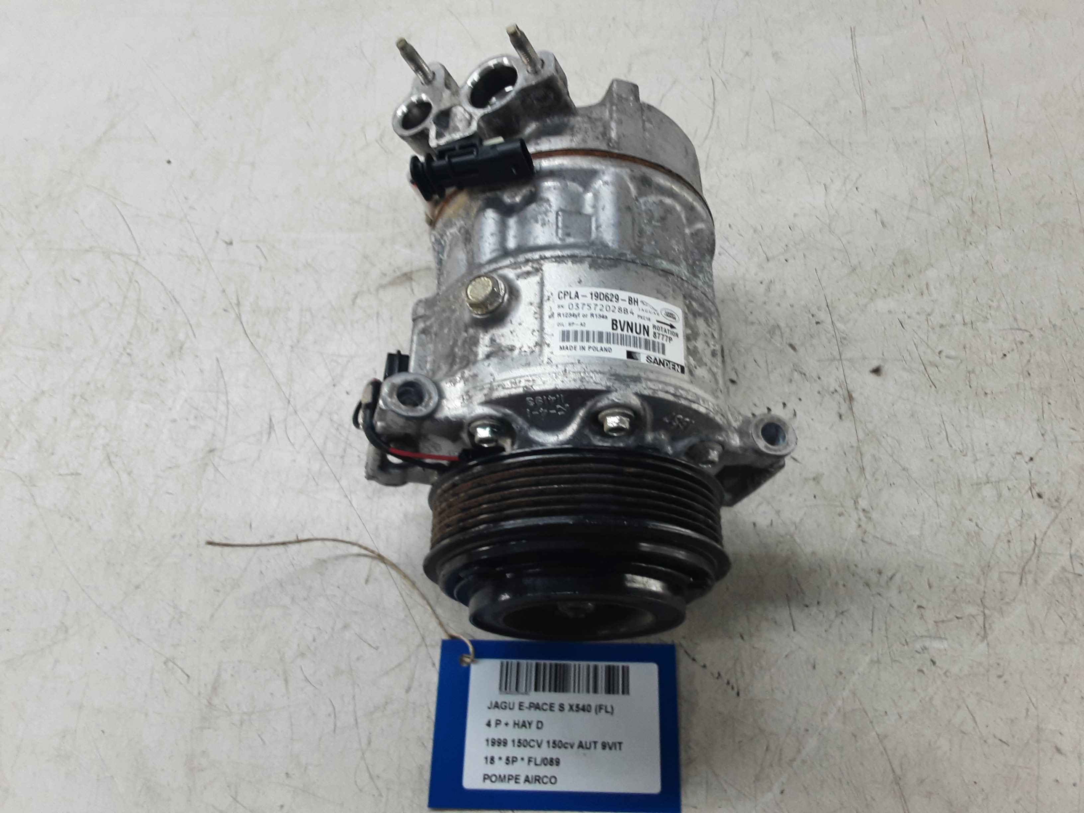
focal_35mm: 27
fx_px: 846
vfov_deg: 51.4
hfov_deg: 65.3
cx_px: 542
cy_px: 406
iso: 64
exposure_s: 1/50
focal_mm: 2.91
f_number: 1.9
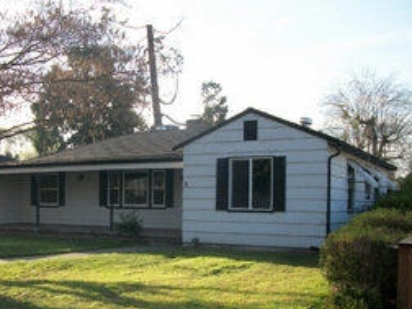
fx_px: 524
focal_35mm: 44
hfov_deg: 42.4
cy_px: 201
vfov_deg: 32.6
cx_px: 139
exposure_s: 1/80
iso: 80
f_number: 8.8
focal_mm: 5.7
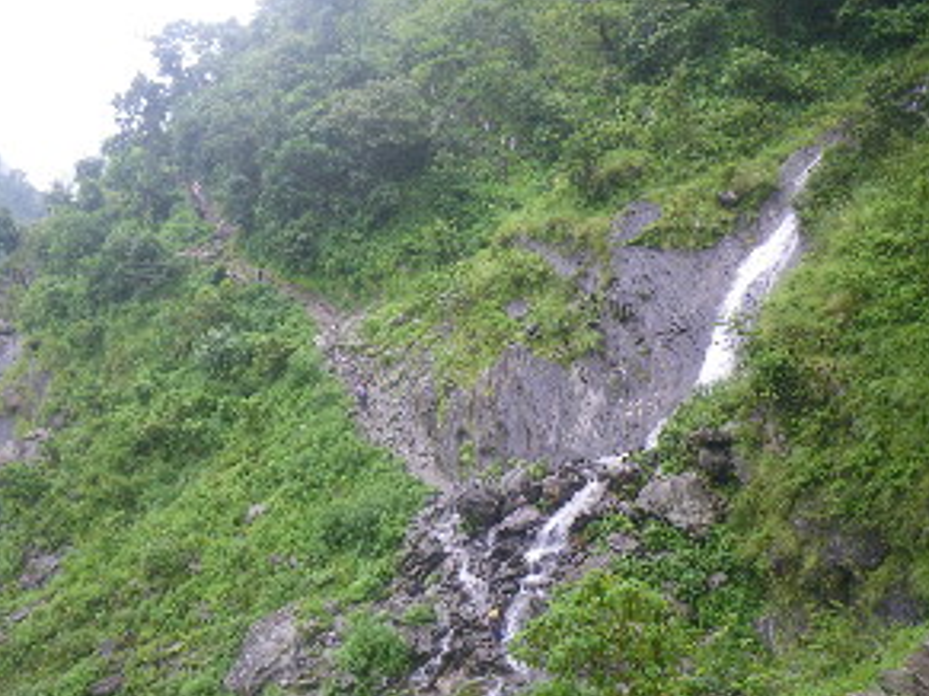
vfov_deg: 38.3
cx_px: 405
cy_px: 447
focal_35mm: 37
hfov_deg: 50.0
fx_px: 993
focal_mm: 5
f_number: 3.5
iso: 80
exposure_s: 1/50
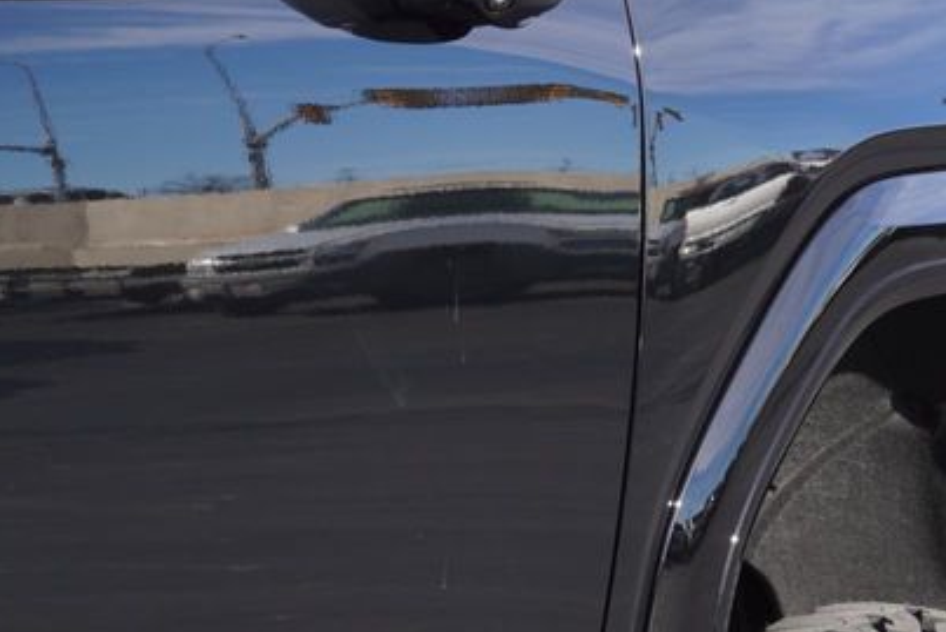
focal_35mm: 95
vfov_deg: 14.2
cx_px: 315
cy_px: 571
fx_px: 2504
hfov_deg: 21.3
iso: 100
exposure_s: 1/100
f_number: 7.1
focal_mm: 25
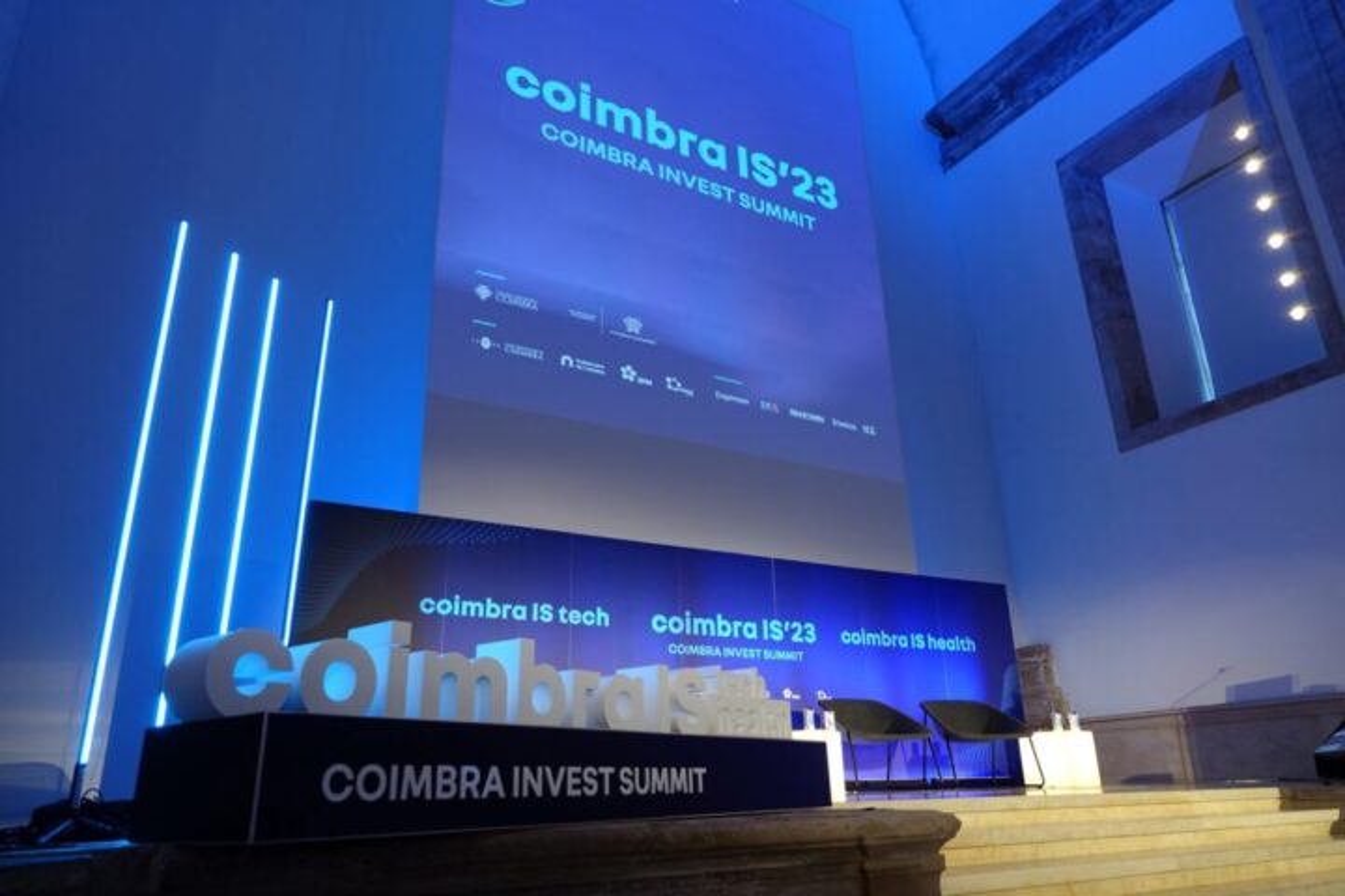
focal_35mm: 24
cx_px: 672
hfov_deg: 73.7
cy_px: 448
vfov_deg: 53.1
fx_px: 897
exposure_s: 1/30
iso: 200
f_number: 2.4
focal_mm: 8.8
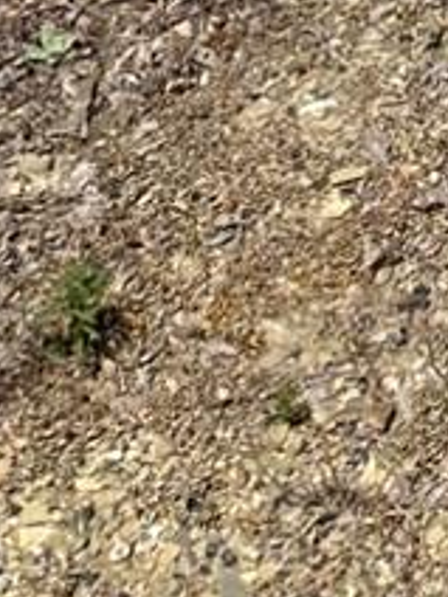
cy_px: -1385
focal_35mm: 170
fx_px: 2934
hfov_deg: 8.5
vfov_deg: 8.8
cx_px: 703
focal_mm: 6.86
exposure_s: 1/7042
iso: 80
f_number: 1.78
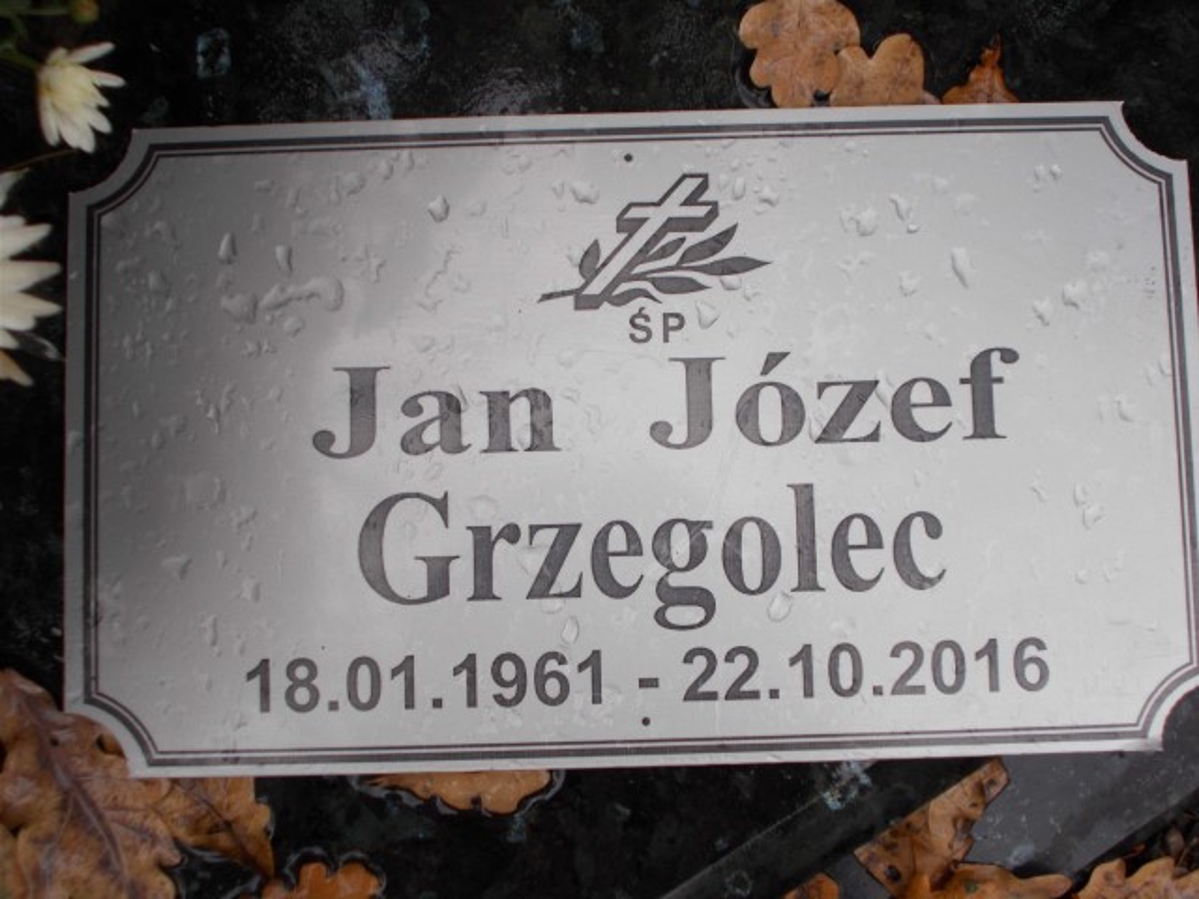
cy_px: 450
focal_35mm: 50
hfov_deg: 38.2
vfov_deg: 29.1
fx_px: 1732
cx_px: 600
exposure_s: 1/40
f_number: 4.5
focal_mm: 9
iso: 80
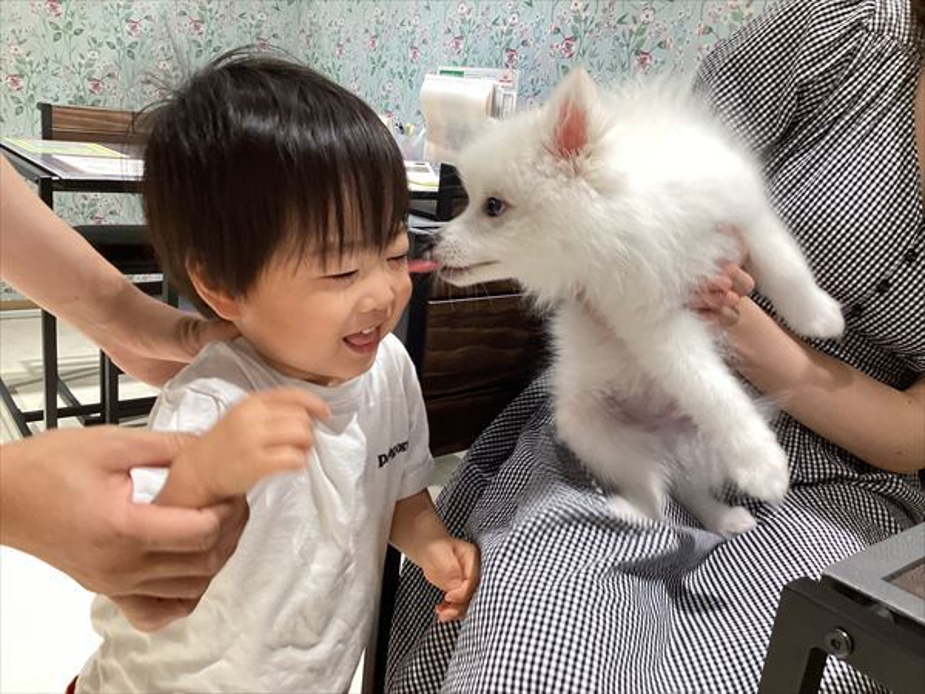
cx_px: 462
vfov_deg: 45.4
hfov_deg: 58.4
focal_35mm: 31
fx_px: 828
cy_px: 347
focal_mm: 3.3
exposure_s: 1/60
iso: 125
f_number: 2.4
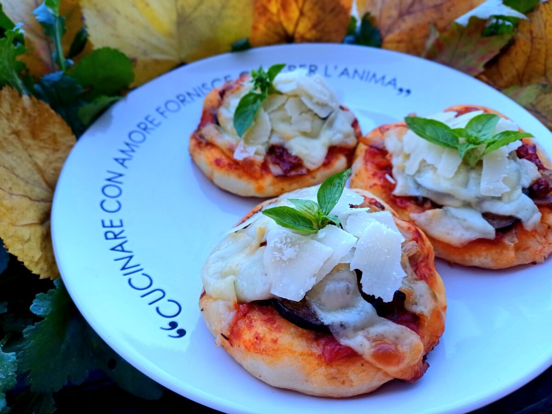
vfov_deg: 54.9
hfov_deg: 69.4
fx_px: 399
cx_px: 276
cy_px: 207
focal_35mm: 25
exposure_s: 1/103
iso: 50
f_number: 1.8
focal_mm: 4.65
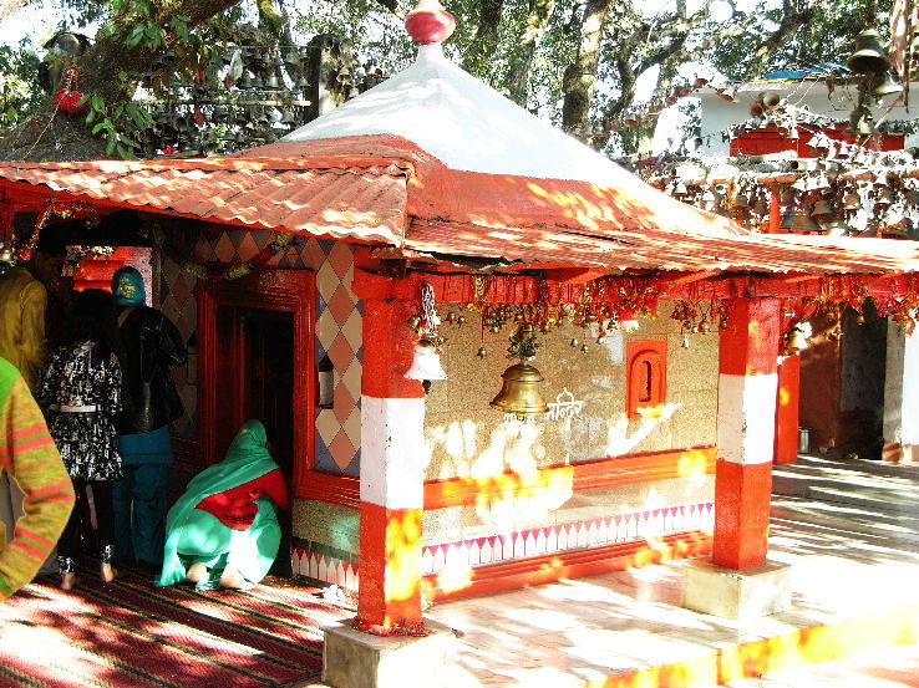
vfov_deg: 23.6
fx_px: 1645
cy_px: 344
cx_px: 460
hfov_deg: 31.2
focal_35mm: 62
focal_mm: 15.7
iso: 100
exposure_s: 1/60.3
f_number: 3.2
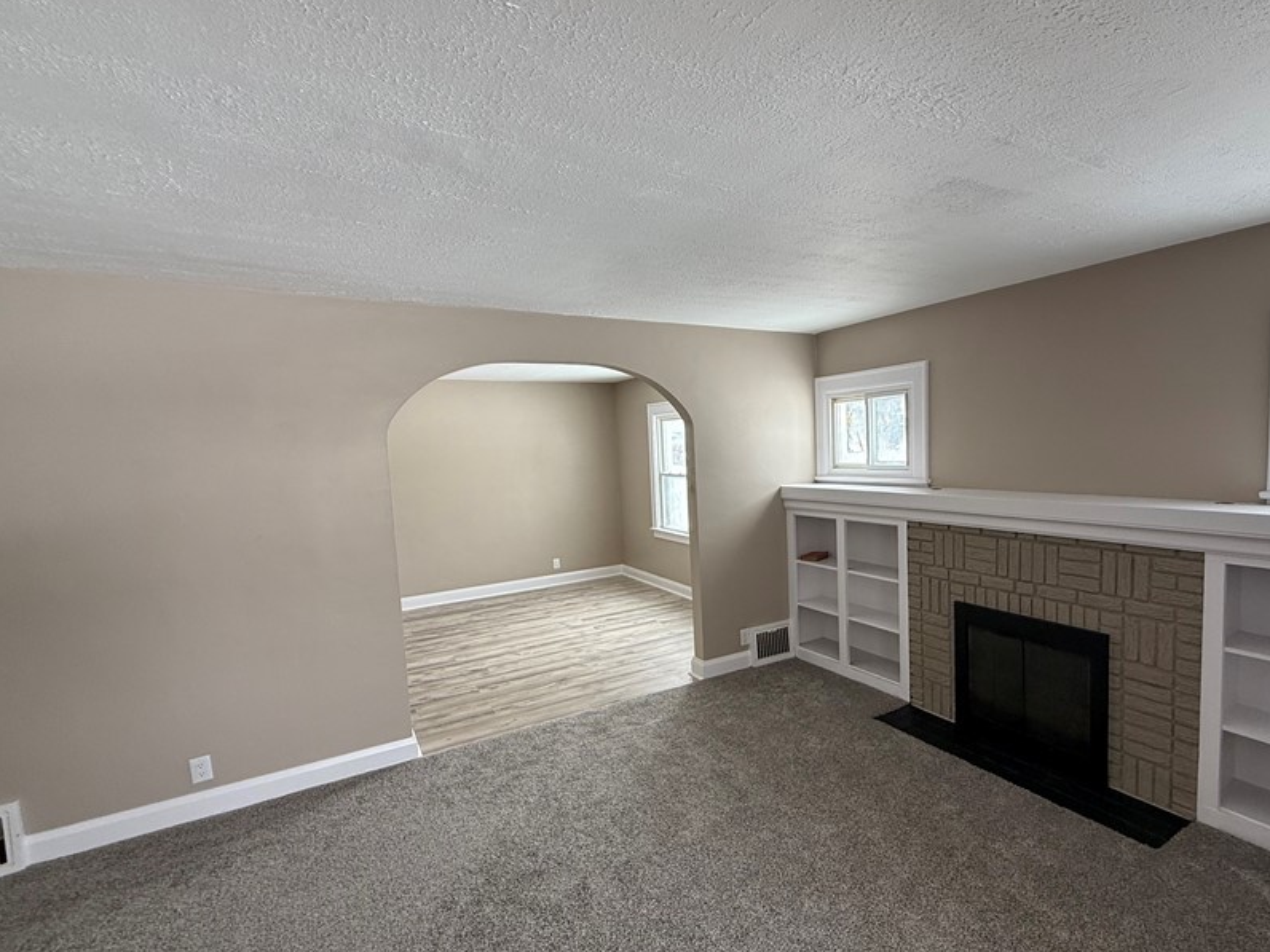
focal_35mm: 18
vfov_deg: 71.5
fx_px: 660
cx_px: 759
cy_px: 501
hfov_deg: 86.7
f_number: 2.2
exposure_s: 1/99
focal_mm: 2.22
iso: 100
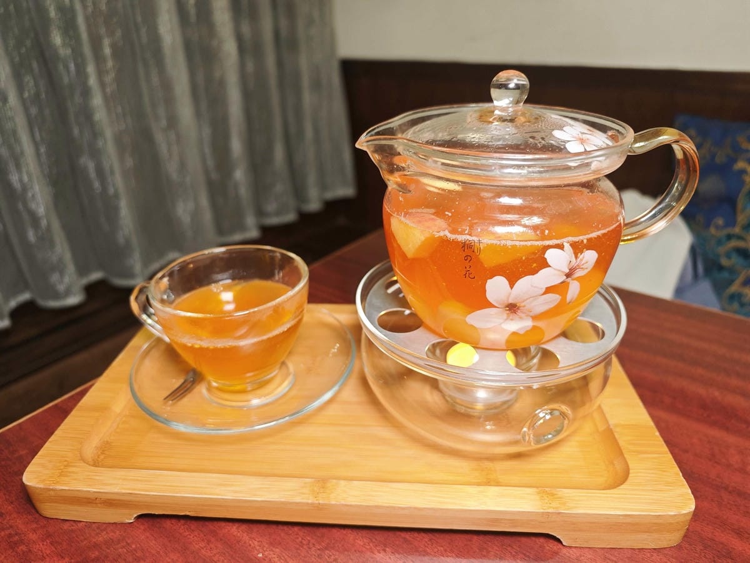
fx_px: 498
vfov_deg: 58.9
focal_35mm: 23
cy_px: 282
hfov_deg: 73.9
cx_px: 375
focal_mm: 8.72
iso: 640
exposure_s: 1/60
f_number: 2
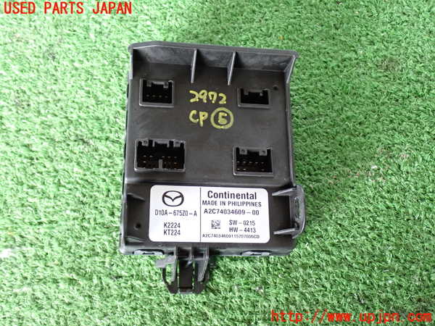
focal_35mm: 38
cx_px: 218
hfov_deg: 49.0
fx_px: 478
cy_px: 163
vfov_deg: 37.7
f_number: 2.7
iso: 640
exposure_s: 1/40
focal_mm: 6.83
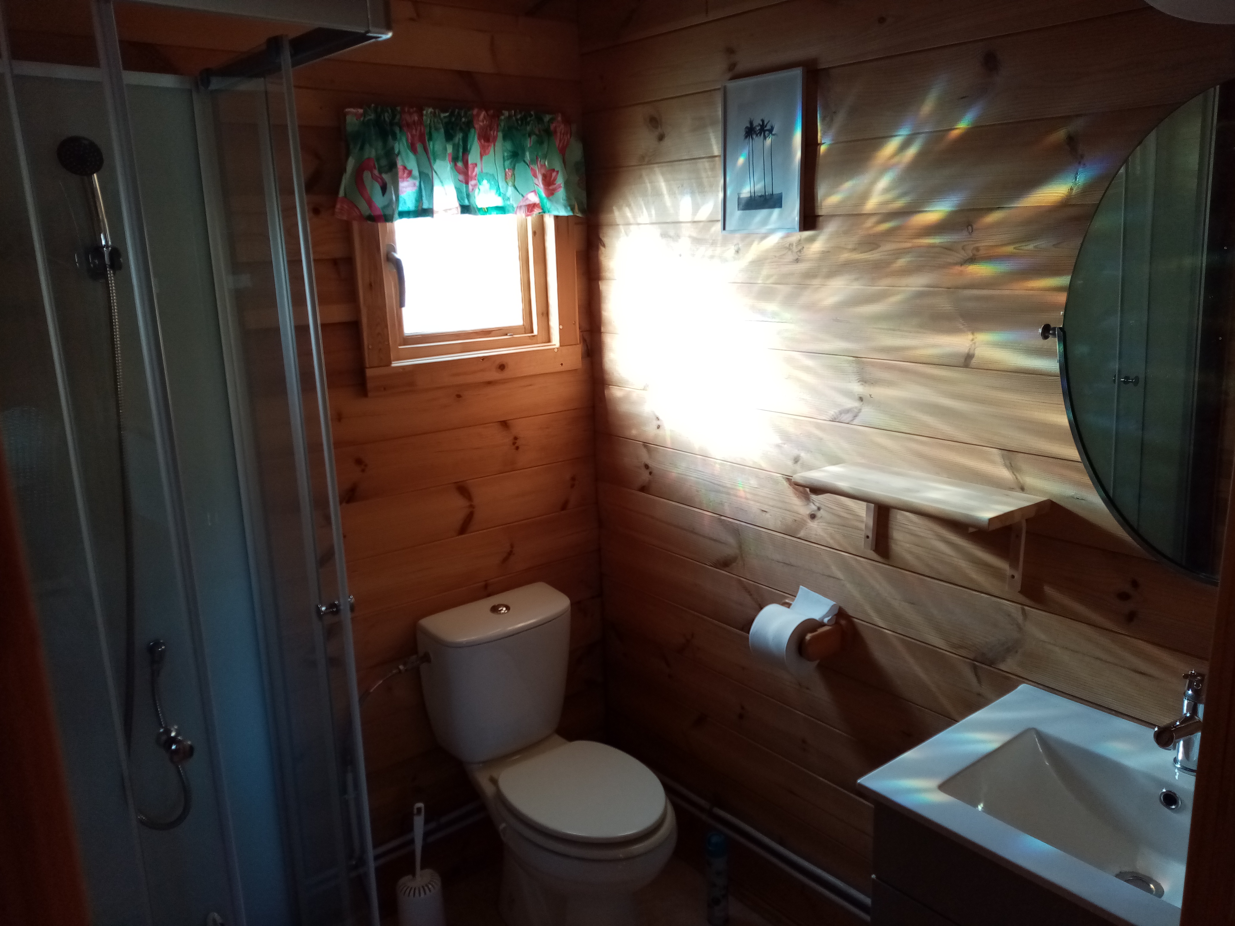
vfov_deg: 53.1
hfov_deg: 67.3
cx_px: 618
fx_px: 928
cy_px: 463
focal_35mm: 26
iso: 110
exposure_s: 1/33.3
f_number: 1.8
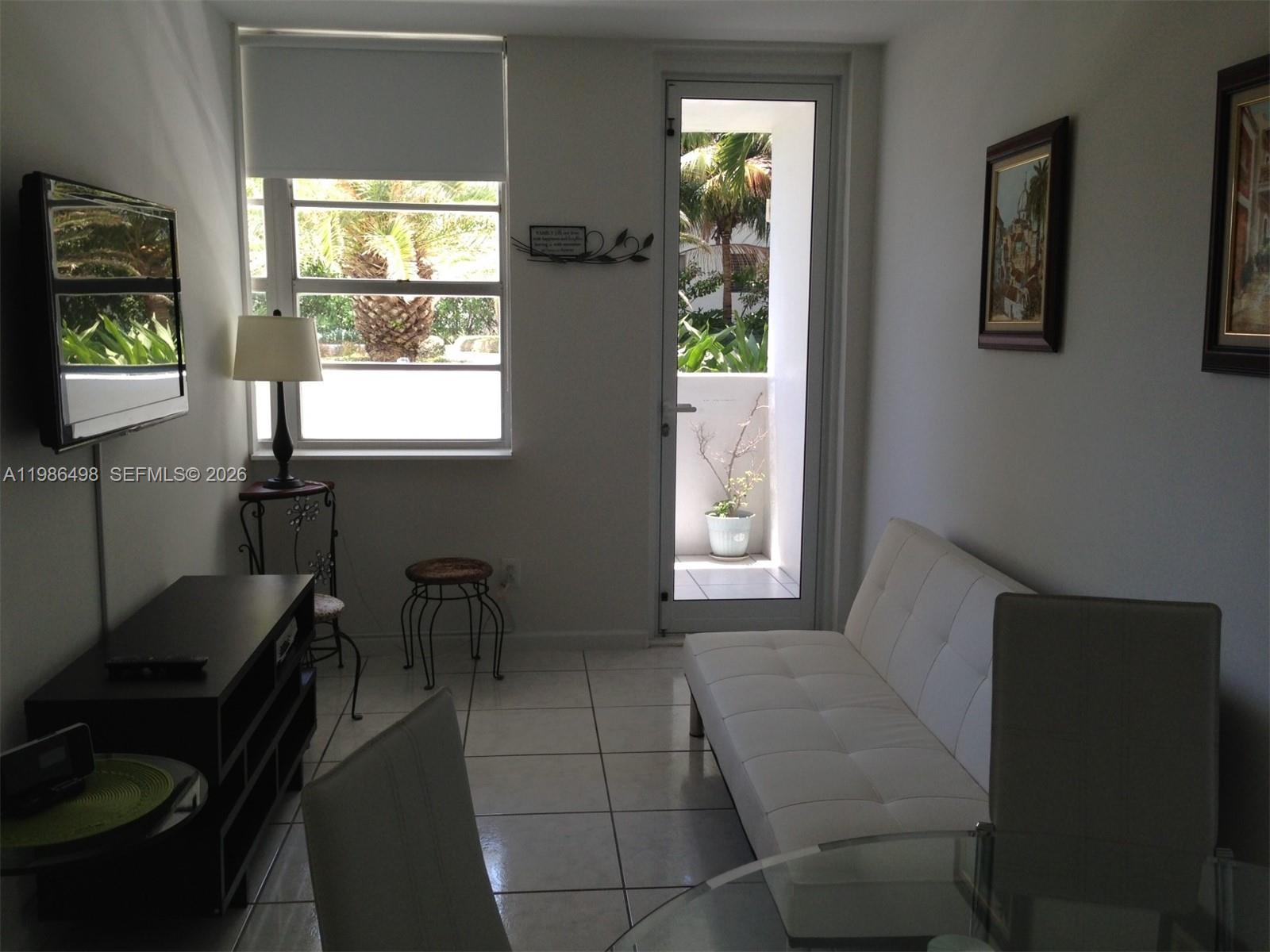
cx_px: 635
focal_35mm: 33
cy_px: 476
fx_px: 1211
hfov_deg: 55.4
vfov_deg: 42.9
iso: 64
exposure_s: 1/120
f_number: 2.4
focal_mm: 4.13
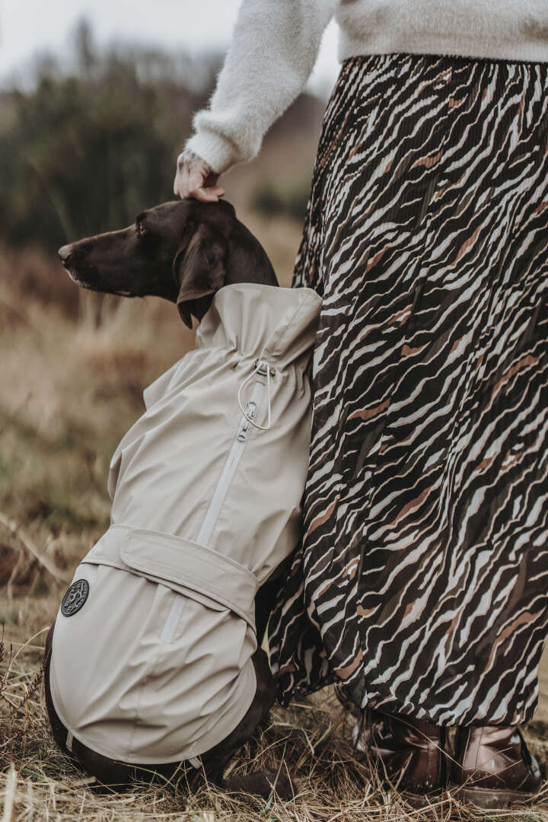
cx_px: 274
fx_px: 1941
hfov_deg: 16.1
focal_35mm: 85
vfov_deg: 23.9
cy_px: 411
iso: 400
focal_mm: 85
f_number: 1.8
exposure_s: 1/8000
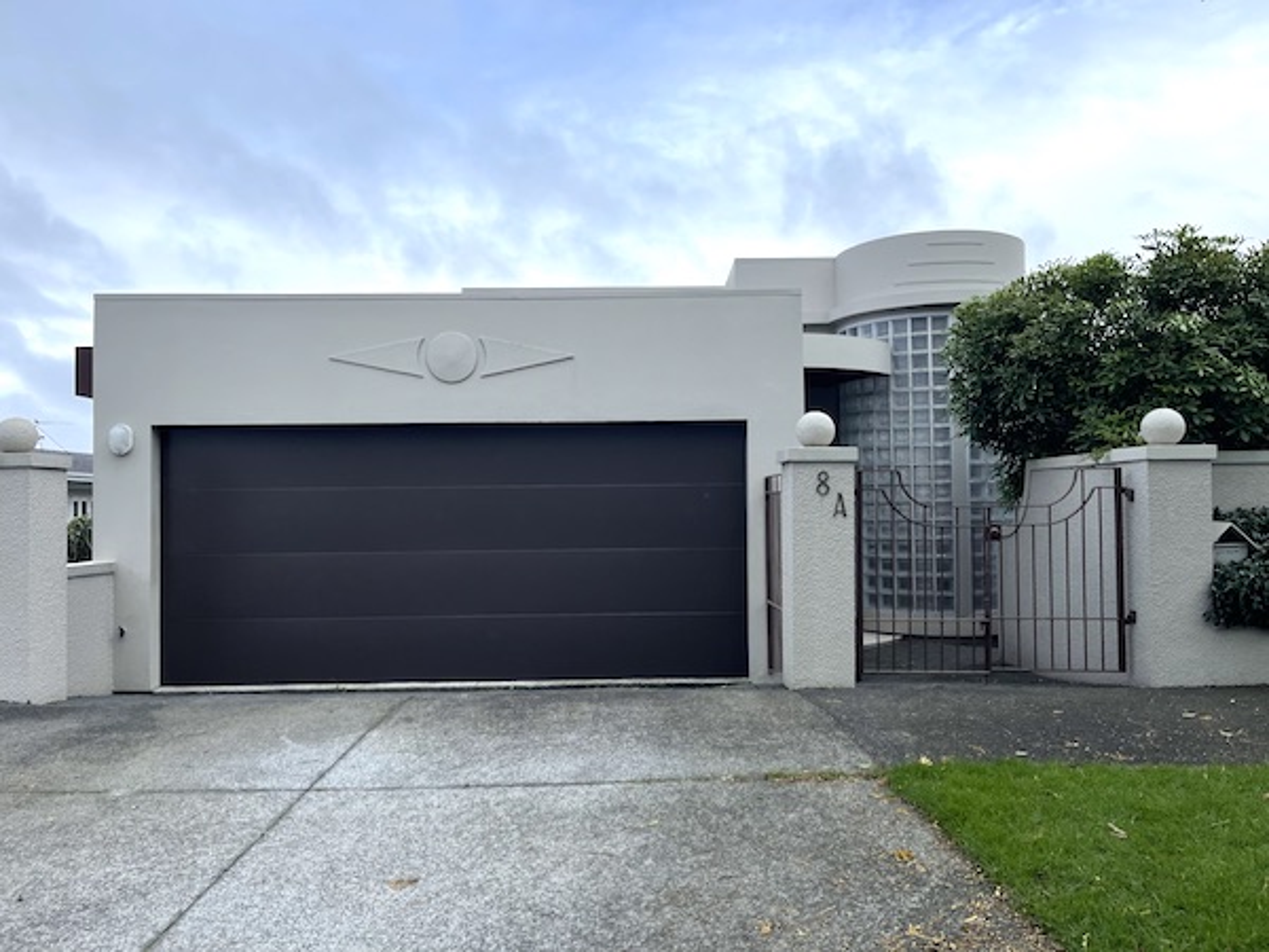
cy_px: 476
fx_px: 953
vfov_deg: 53.1
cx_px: 634
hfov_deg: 67.3
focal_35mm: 26
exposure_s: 1/2433
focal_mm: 5.1
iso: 32
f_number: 1.6
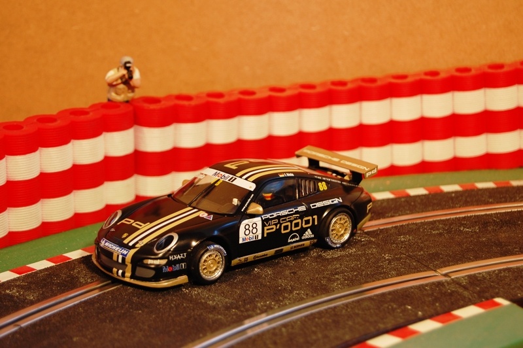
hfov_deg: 24.6
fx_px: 1198
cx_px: 262
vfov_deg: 16.5
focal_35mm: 82
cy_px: 174
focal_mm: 55
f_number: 5.6
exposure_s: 1/25
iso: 200
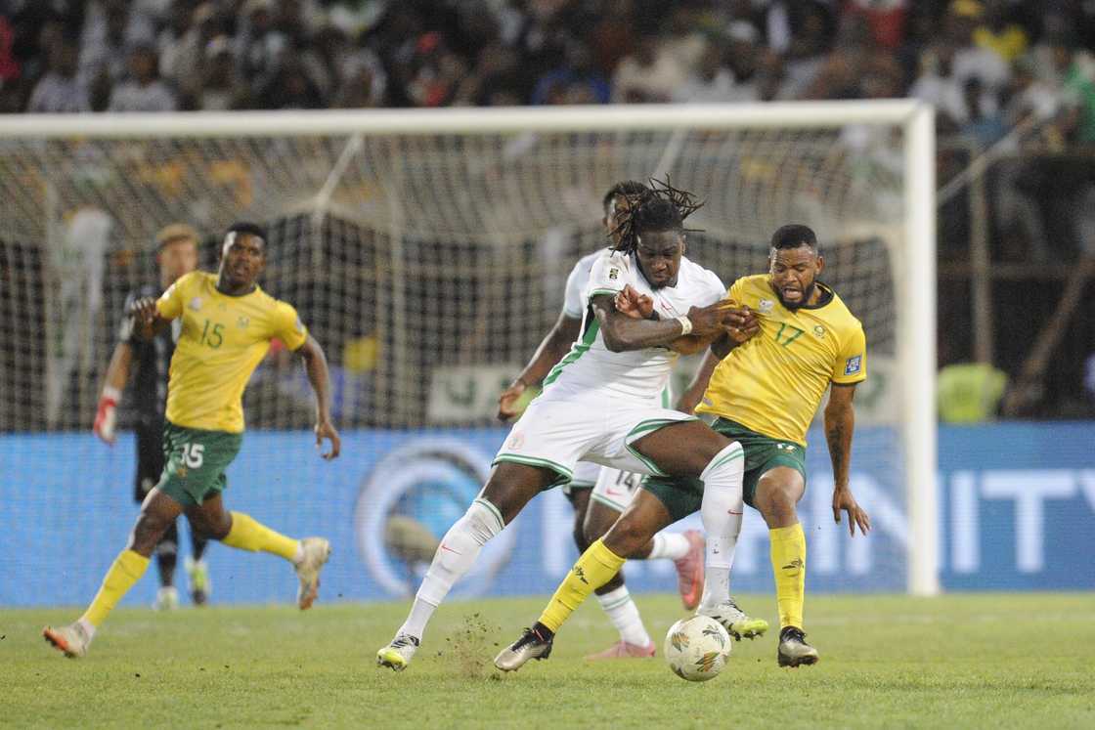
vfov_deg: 3.4
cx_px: 548
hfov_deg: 5.2
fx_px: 12167
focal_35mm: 400
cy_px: 365
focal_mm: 400
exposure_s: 1/2000
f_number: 2.8
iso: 6400
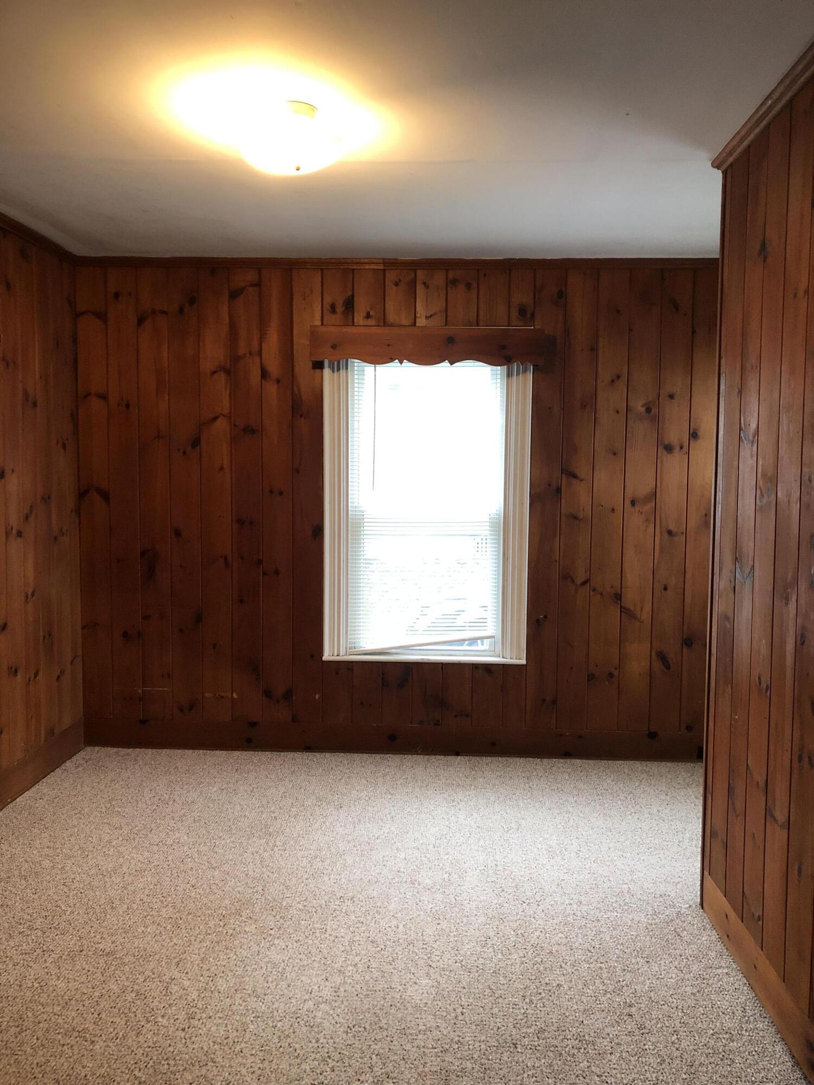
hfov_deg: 49.7
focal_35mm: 28
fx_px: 878
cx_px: 407
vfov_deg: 63.4
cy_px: 542
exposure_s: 1/15
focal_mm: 3.99
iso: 50
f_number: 1.8
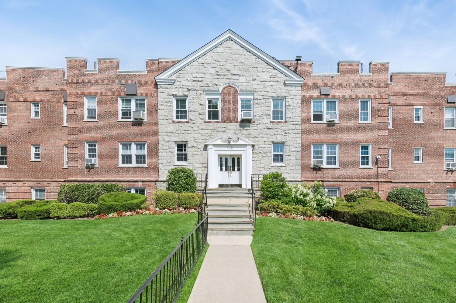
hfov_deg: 96.8
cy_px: 143
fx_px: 203
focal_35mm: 16
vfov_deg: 73.7
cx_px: 229
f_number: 14
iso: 640
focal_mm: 15
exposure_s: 1/500
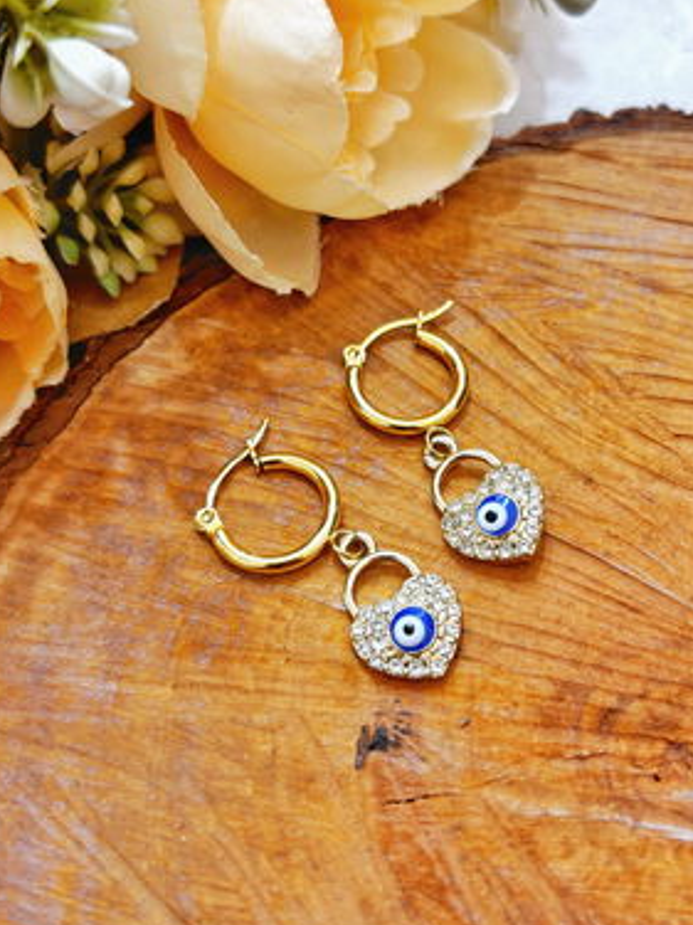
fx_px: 988
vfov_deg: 50.1
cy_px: 413
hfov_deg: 38.5
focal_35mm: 37
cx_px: 422
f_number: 1.6
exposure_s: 1/50
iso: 64
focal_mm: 5.96
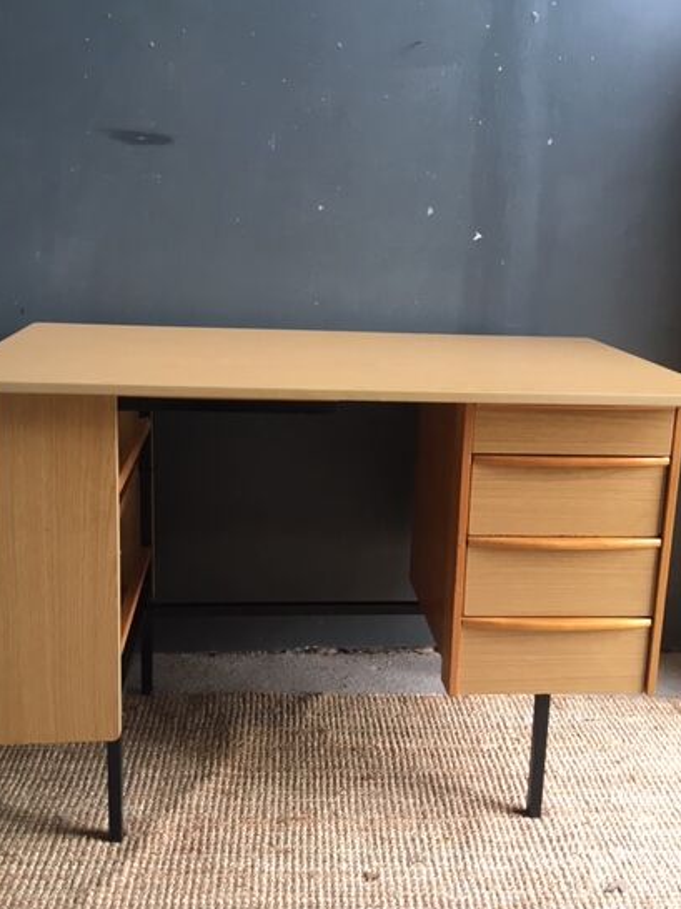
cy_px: 385
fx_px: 893
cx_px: 335
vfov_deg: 53.8
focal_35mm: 34
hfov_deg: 41.8
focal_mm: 4.15
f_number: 2.2
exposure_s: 1/33
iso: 64
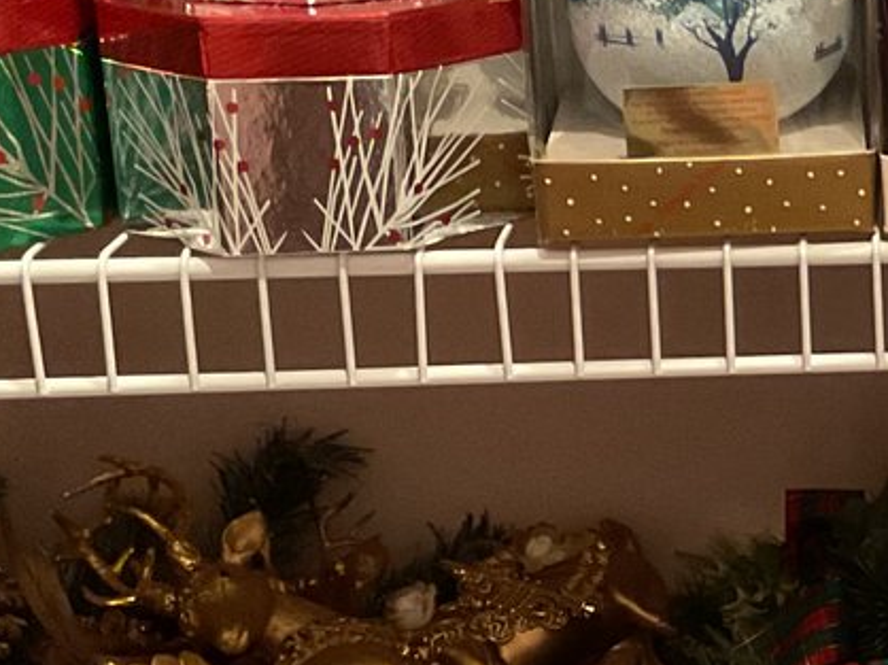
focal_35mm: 105
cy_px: 290
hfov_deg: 17.2
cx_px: 1276
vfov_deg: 14.1
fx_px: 2692
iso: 320
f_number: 1.8
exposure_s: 1/30
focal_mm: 3
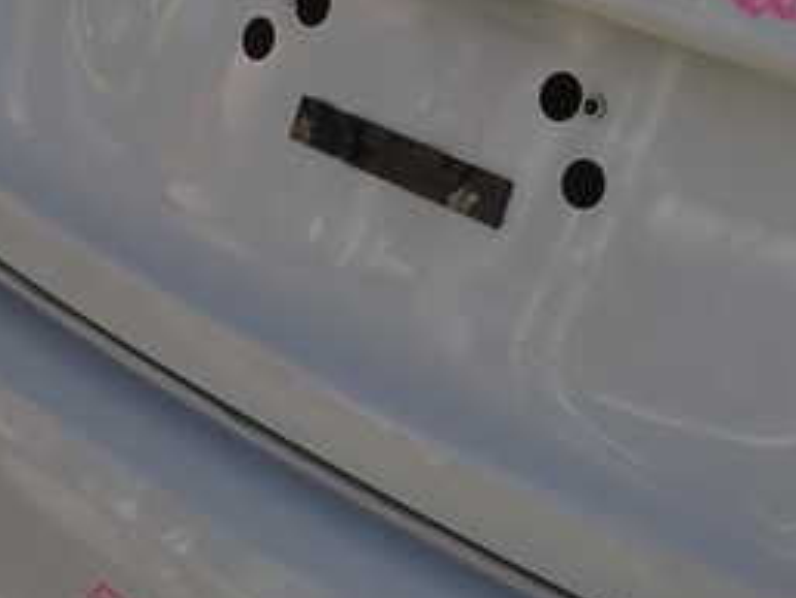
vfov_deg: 20.9
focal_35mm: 70
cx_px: 644
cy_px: 170
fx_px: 1610
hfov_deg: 27.2
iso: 100
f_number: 3.2
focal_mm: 5.4
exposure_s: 1/640
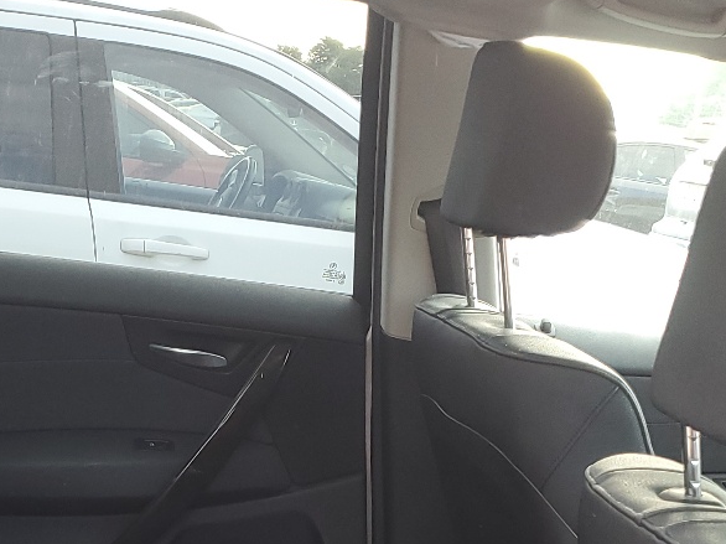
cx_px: 201
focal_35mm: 71
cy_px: 601
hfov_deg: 27.1
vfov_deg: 19.8
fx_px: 1488
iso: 65
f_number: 1.5
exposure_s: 1/120
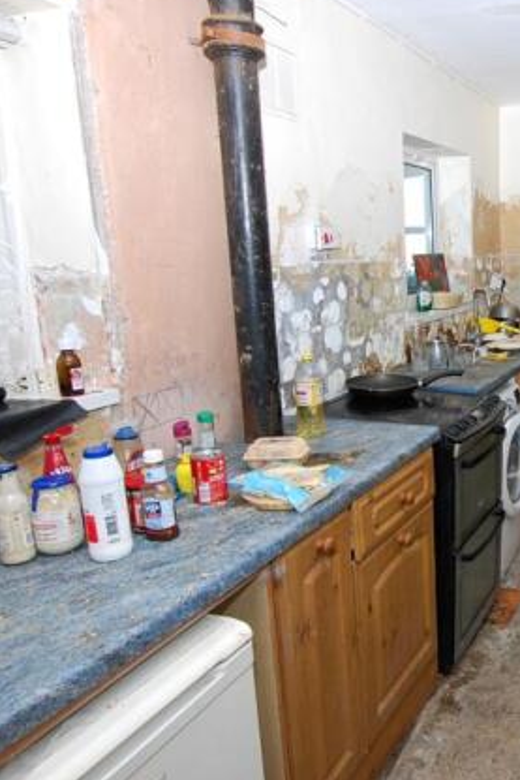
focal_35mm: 31
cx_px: 522
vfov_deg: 60.6
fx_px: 666
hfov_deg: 37.9
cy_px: 382
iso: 800
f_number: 7.1
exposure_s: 1/200
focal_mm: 13
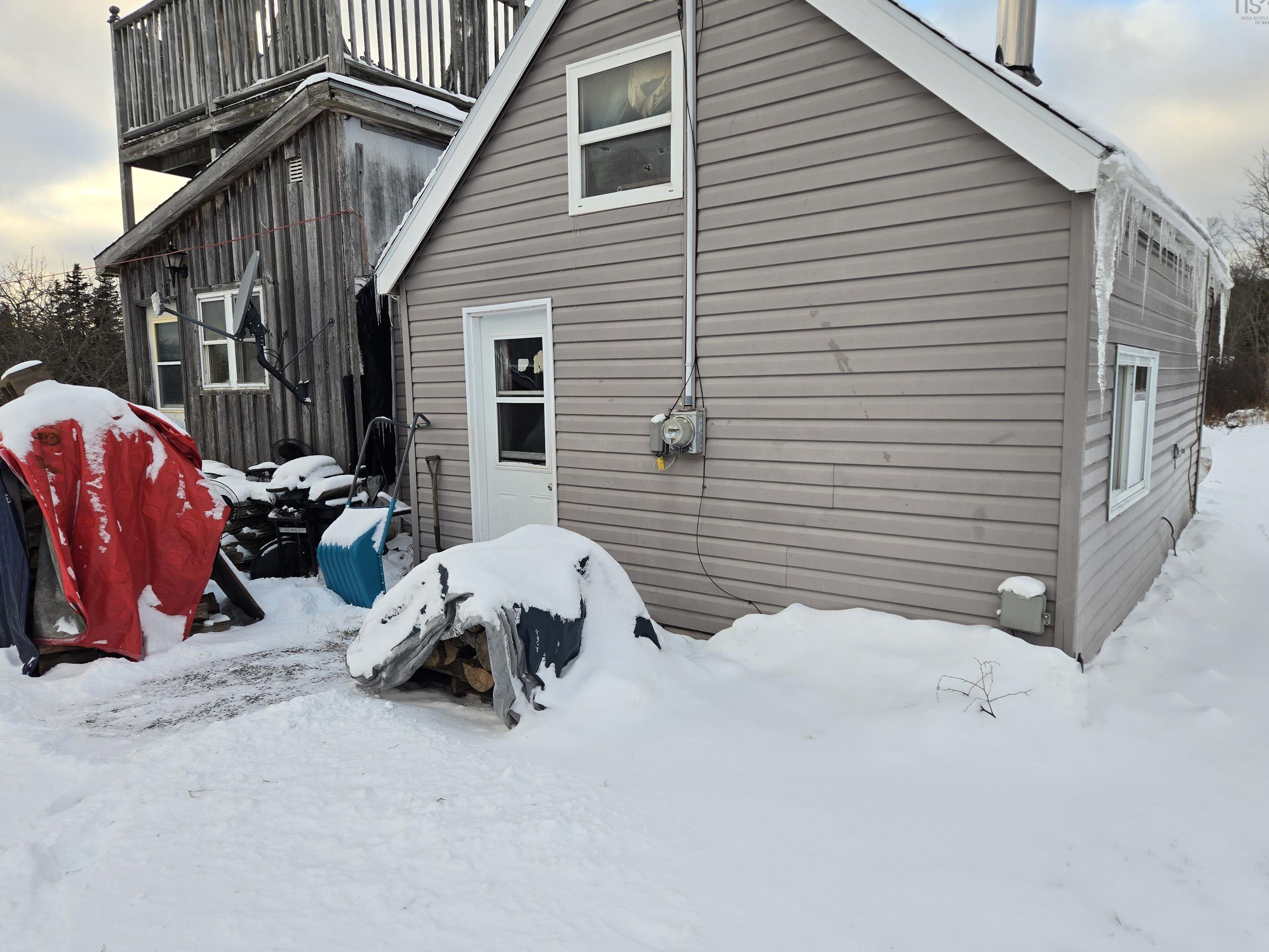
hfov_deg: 71.6
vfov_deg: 56.8
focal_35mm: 24
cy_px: 479
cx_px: 647
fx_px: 880
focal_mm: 5.4
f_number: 1.8
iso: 25
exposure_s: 1/261
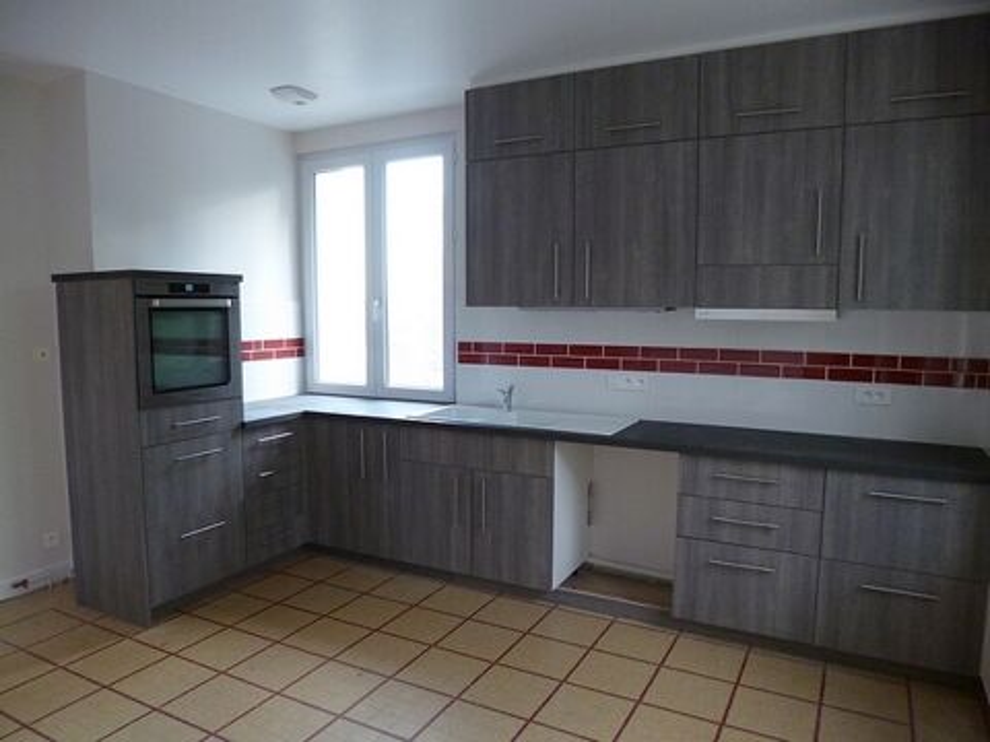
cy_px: 371
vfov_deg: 56.8
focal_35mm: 24
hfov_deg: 71.6
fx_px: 686
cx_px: 495
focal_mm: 4.3
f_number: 2.5
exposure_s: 1/60
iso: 250
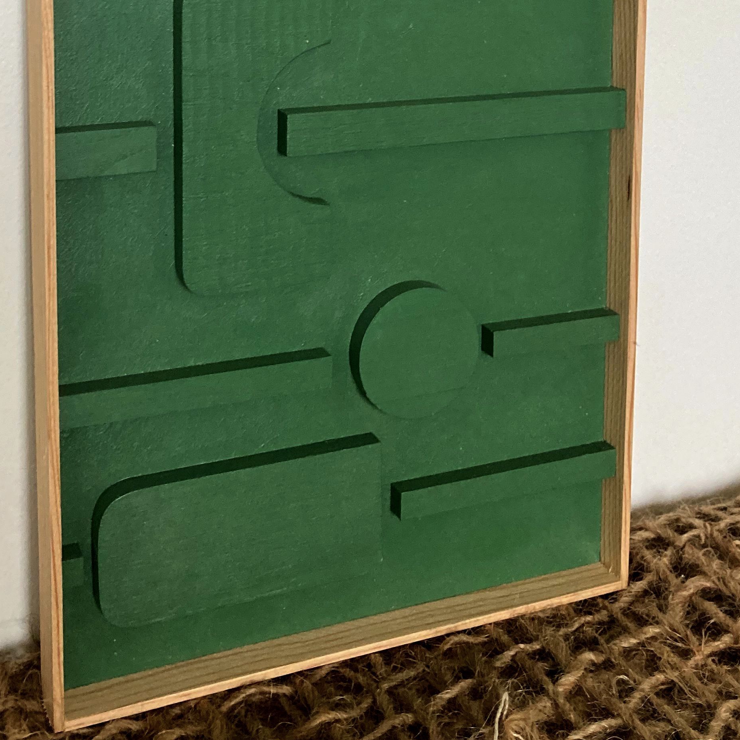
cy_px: 5
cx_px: 335
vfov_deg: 29.6
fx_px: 1306
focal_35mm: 54
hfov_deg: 31.6
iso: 125
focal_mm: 3.99
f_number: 1.8
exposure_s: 1/60
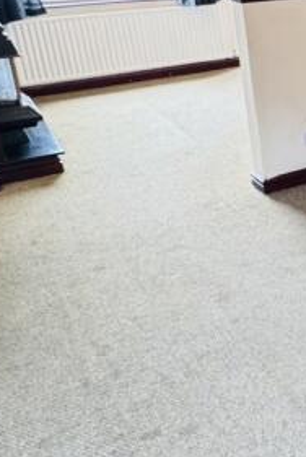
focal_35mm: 53
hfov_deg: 19.3
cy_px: 122
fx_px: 674
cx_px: 549
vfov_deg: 36.7
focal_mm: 2.22
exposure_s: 1/50
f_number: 2.2
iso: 320
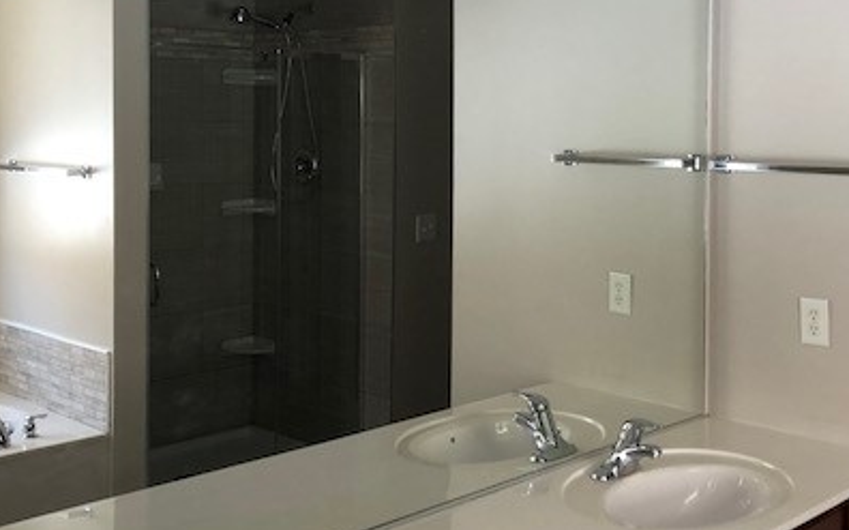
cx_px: 530
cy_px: 148
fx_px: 1110
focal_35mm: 48
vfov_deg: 26.6
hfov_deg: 41.6
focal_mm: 4
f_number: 1.8
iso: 40
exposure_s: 1/30
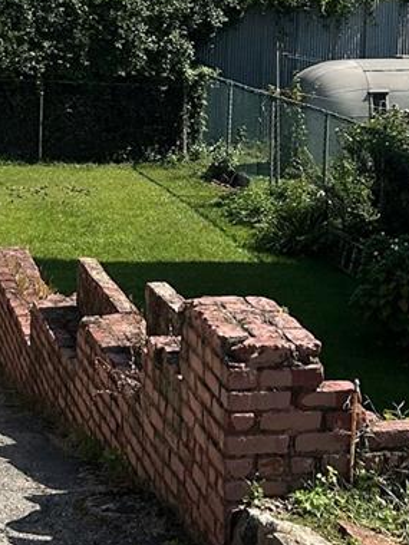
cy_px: 72
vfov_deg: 18.5
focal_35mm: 105
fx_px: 1654
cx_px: 155
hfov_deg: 14.1
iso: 50
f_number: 1.5
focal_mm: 5.7
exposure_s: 1/3356
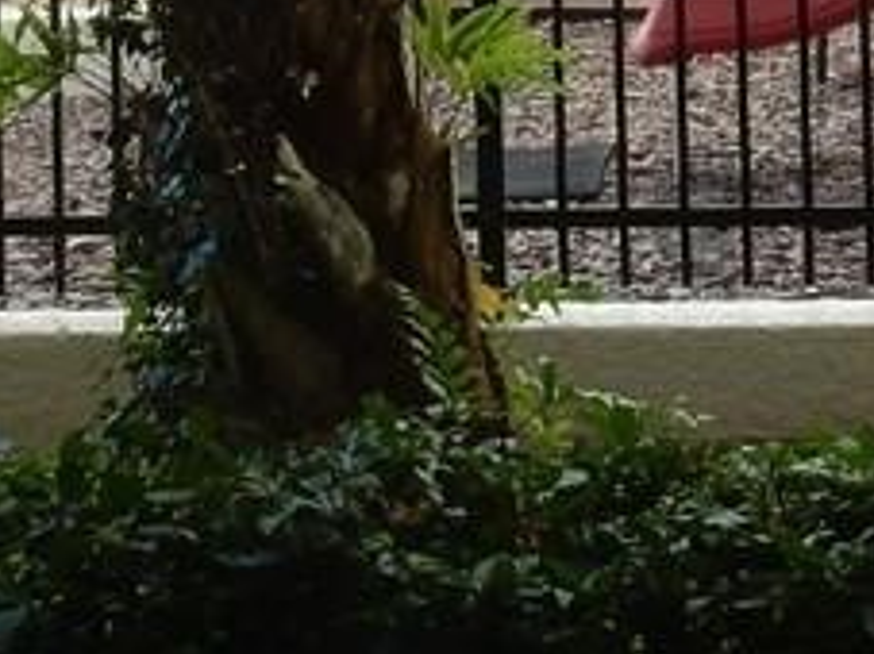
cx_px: 543
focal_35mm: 113
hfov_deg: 17.4
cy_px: -354
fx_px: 2852
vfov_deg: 12.4
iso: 125
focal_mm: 4.5
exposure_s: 1/100
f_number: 3.7
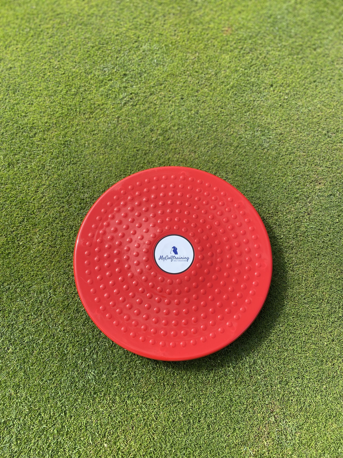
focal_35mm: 26
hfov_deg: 53.1
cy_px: 229
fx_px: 344
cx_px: 172
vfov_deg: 67.3
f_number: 1.8
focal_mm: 4.25
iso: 32
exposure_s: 1/752
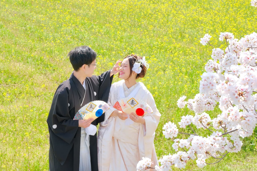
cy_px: 86
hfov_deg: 32.4
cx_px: 128
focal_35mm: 62
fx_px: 443
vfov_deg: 21.9
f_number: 11
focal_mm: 41.1
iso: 800
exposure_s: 1/160
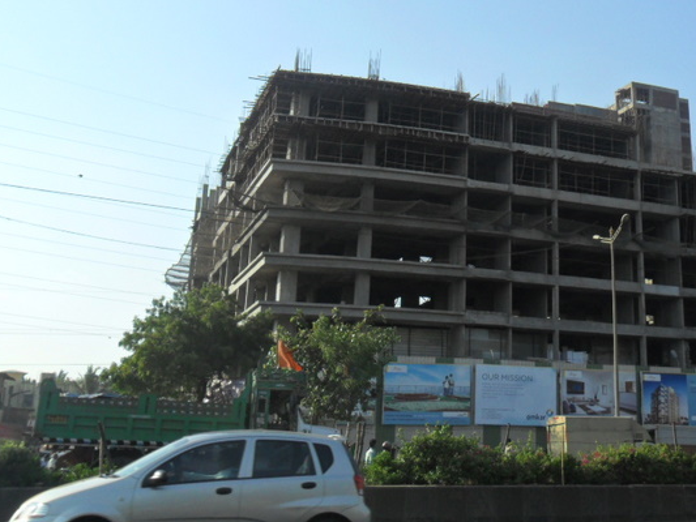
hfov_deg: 39.0
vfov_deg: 30.1
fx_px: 965
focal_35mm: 48
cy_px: 172
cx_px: 488
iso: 100
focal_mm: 5.7
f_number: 3.7
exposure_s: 1/750
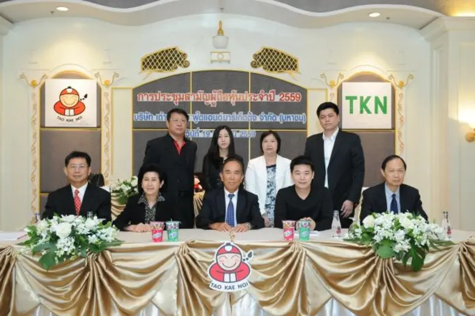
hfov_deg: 48.5
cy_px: 158
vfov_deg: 33.4
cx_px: 238
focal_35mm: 40
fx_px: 527
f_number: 4
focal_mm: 40
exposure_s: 1/80
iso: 2500
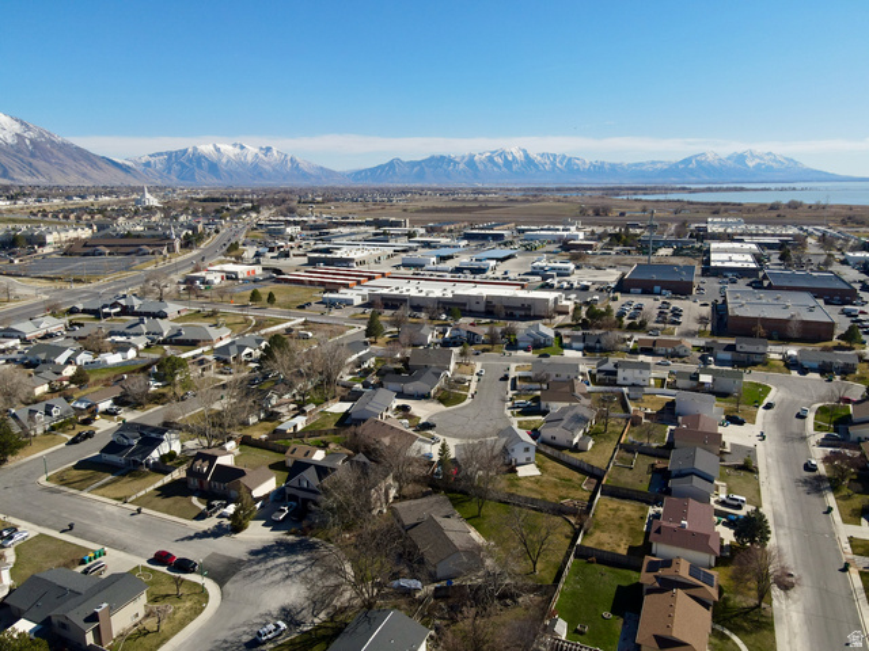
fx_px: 602
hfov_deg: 71.6
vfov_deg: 56.8
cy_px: 326
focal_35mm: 24
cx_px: 434
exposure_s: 1/1000
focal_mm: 4.5
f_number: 2.8
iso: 110
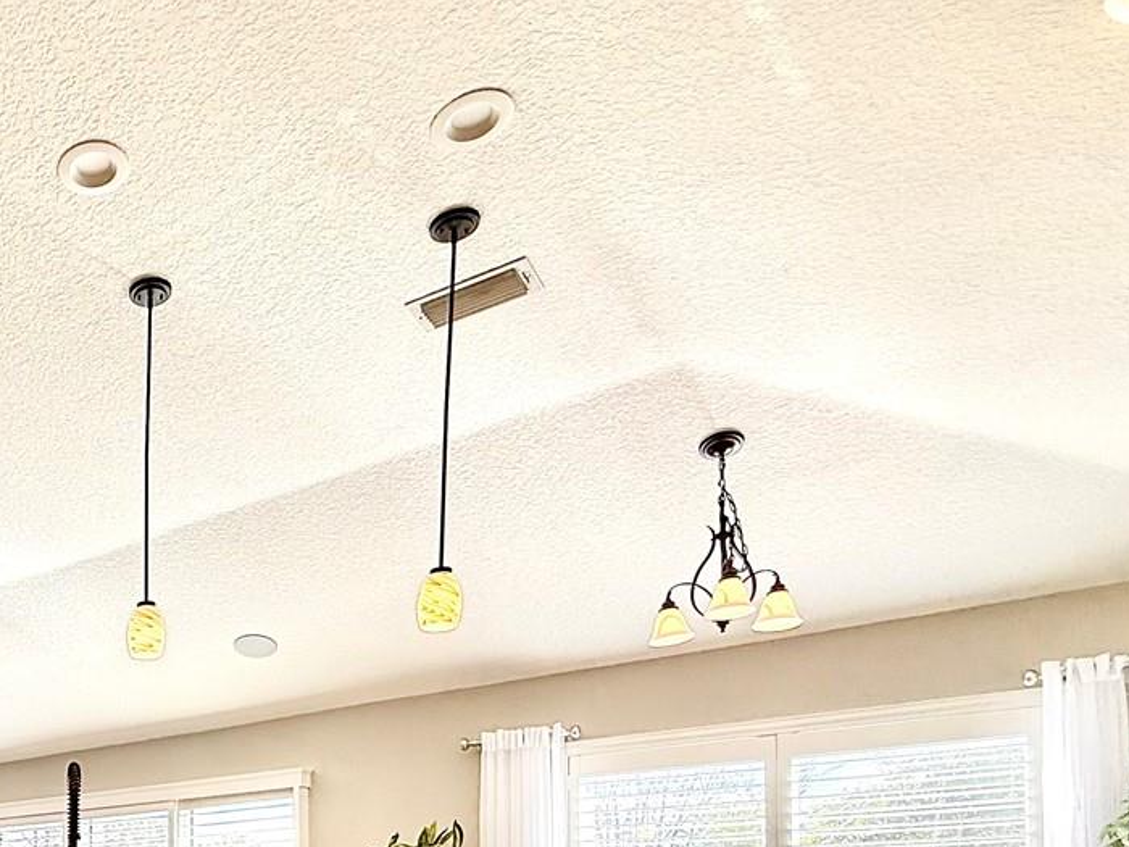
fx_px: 1044
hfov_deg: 46.9
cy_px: 915
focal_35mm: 32
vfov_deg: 37.5
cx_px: -13
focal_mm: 2.22
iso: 80
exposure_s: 1/120
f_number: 2.2
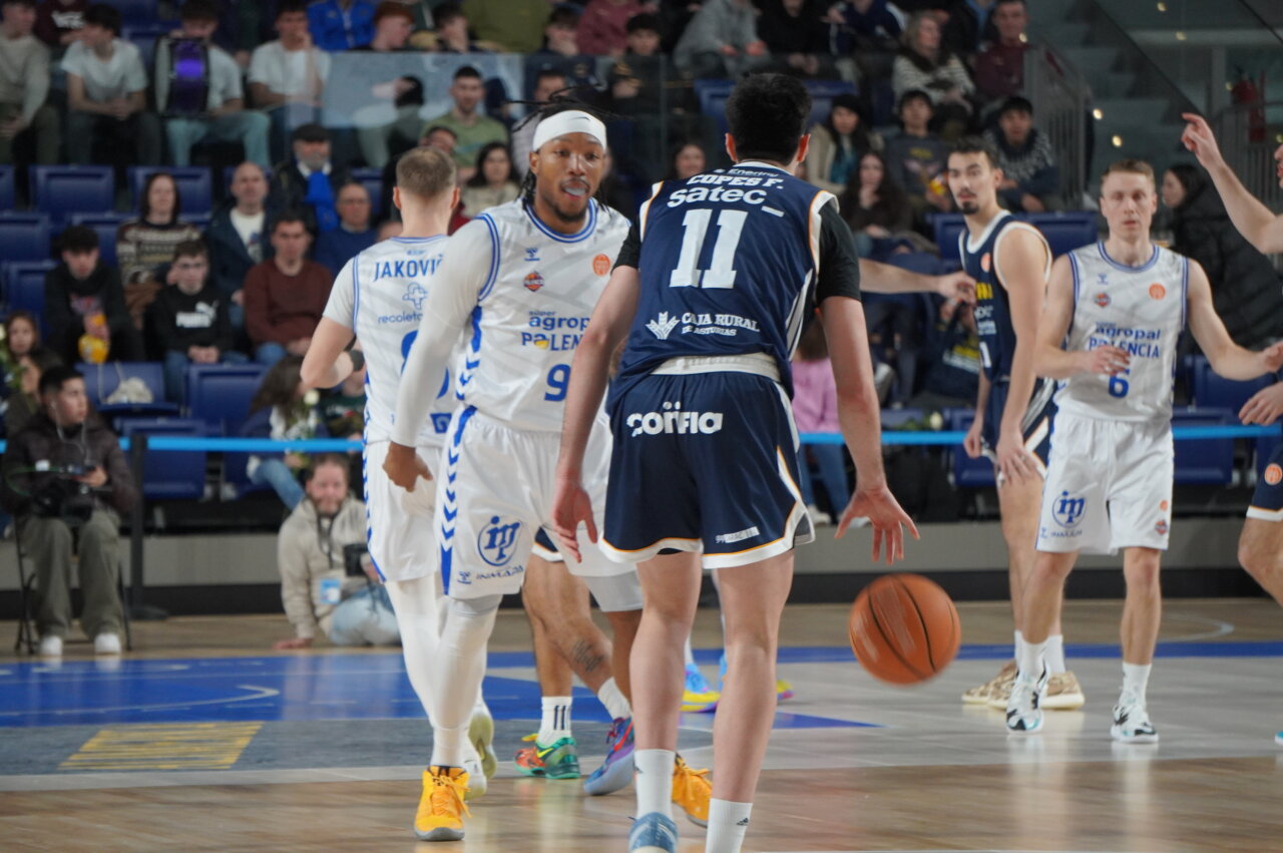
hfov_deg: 9.2
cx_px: 642
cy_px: 426
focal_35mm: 225
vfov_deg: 6.1
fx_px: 8011
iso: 1600
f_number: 5.6
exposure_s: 1/250
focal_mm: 150
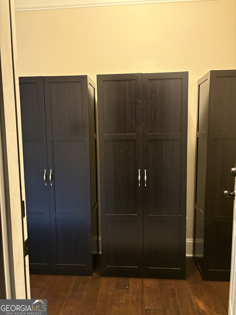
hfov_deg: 53.1
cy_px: 158
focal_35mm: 26
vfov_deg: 67.3
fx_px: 236
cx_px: 118
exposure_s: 1/30
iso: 500
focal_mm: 5.96
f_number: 1.6
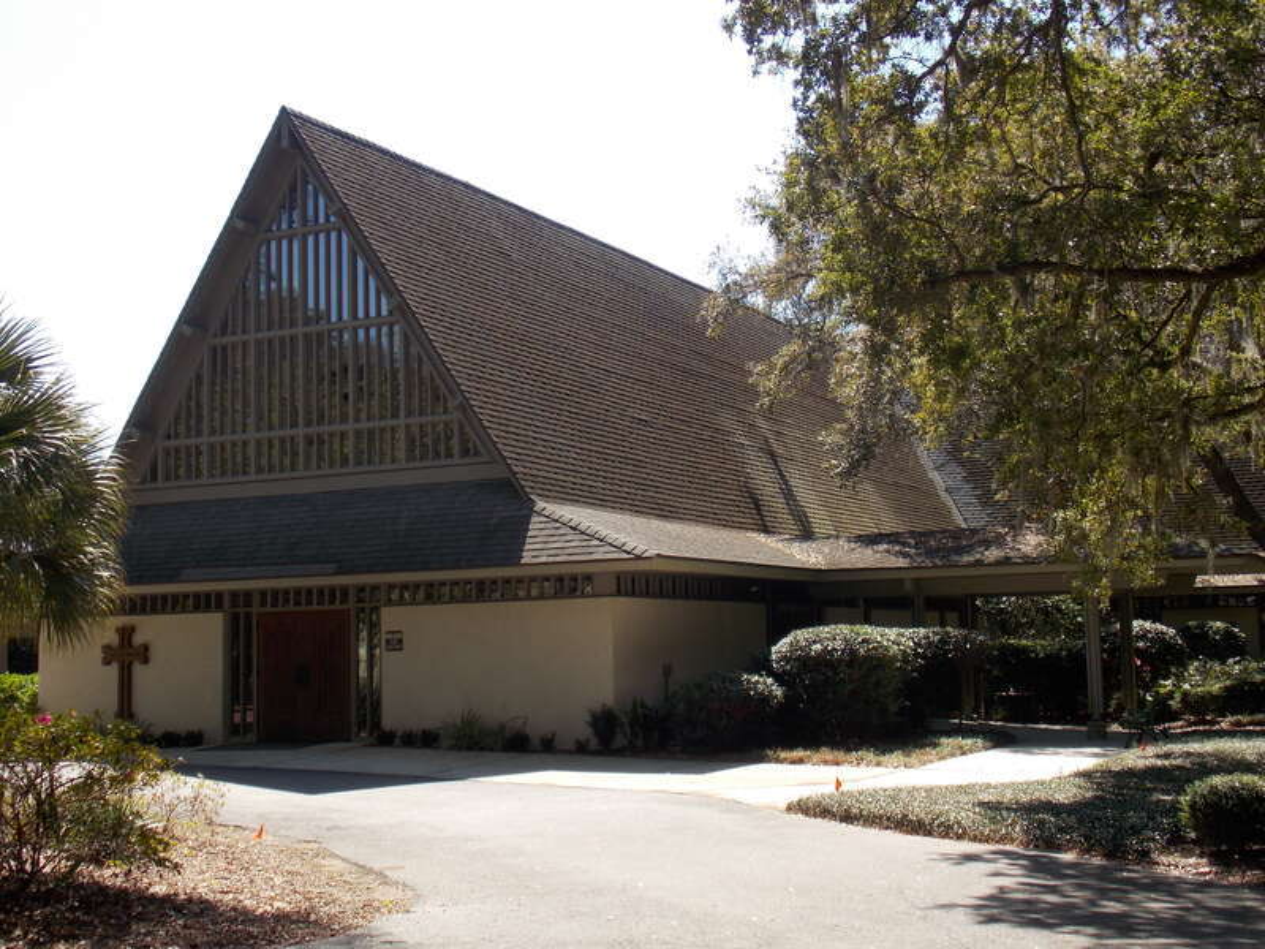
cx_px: 632
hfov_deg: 41.2
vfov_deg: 31.5
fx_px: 1681
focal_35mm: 46
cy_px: 474
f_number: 3.7
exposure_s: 1/320
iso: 80
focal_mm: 8.1
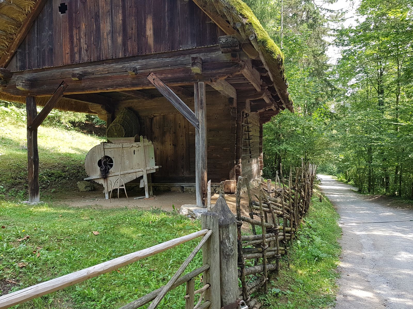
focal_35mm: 26
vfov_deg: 53.1
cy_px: 154
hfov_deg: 67.3
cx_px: 206
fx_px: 310
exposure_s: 1/223
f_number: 1.7
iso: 50
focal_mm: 4.2
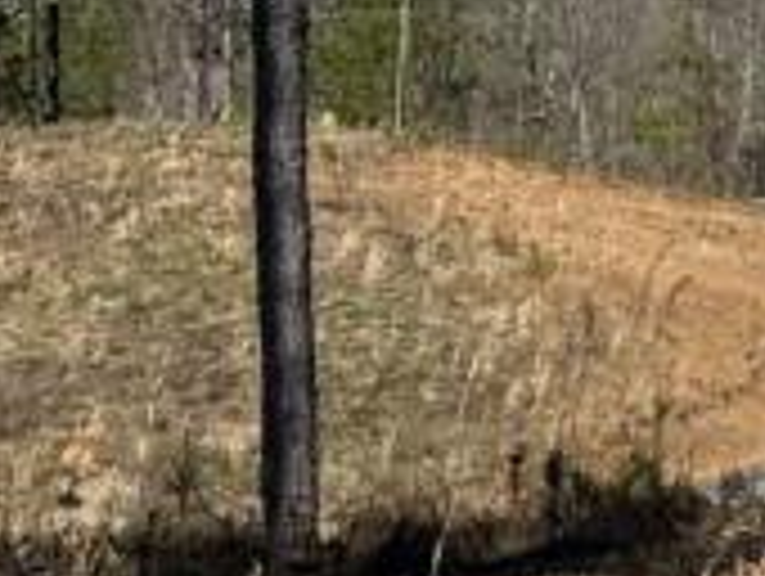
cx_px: 2398
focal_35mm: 169
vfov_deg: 8.7
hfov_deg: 9.1
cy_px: -81
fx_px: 3740
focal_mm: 6.86
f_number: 1.78
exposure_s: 1/4184
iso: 80
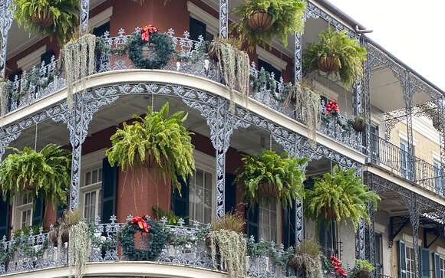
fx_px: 461
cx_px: 153
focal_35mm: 38
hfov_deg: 50.7
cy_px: 133
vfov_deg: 33.6
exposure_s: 1/489
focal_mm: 4.25
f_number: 1.8
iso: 32
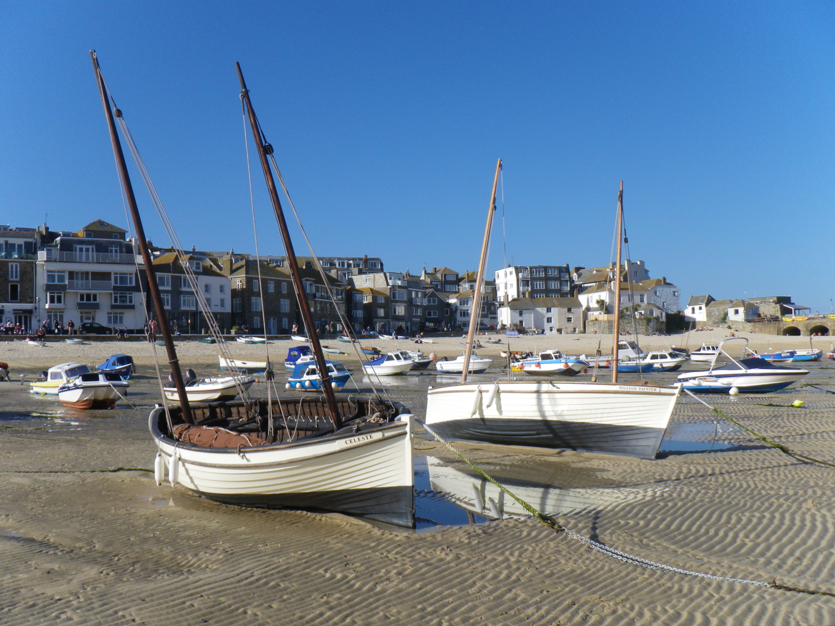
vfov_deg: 40.7
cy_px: 313
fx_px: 844
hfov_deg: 52.6
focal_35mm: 35
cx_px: 418
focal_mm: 6.2
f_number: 6.3
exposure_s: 1/320
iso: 64
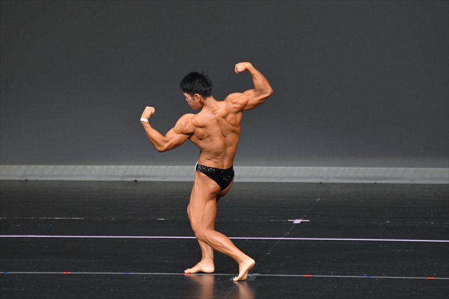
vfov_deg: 4.4
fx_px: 3927
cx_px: 224
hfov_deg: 6.5
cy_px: 150
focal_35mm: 315
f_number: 5.6
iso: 4000
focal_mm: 210
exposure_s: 1/400
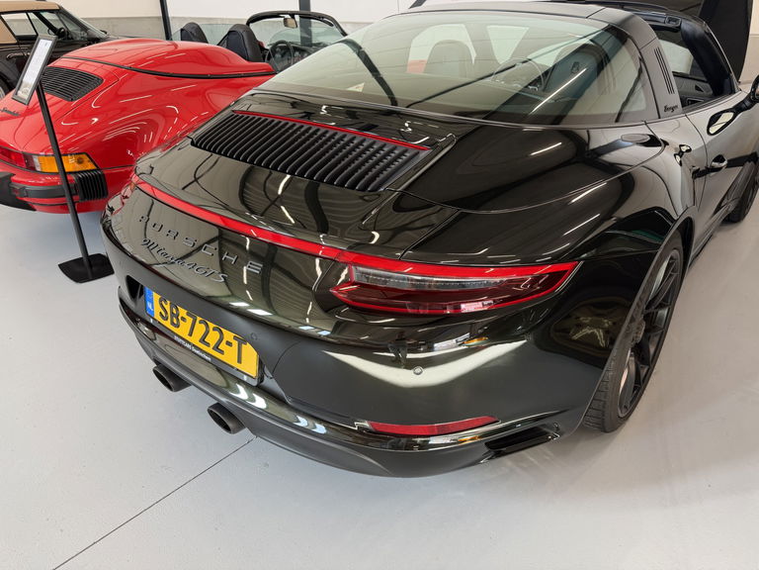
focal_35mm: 24
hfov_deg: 71.6
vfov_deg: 56.8
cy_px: 285
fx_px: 526
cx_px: 380
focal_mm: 6.76
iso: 125
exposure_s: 1/50
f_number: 1.78
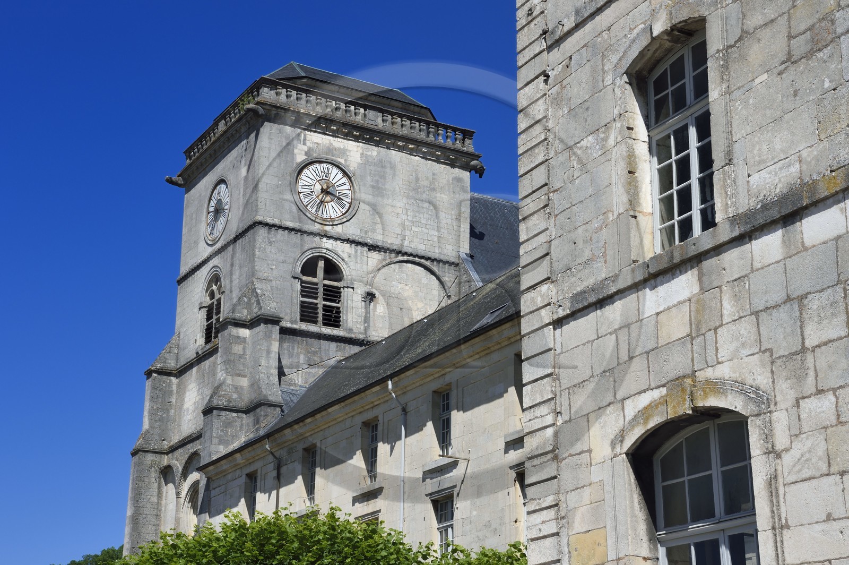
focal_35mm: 62
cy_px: 282
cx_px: 424
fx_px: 1461
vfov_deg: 21.9
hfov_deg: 32.4
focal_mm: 62
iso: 200
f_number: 18
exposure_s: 1/250
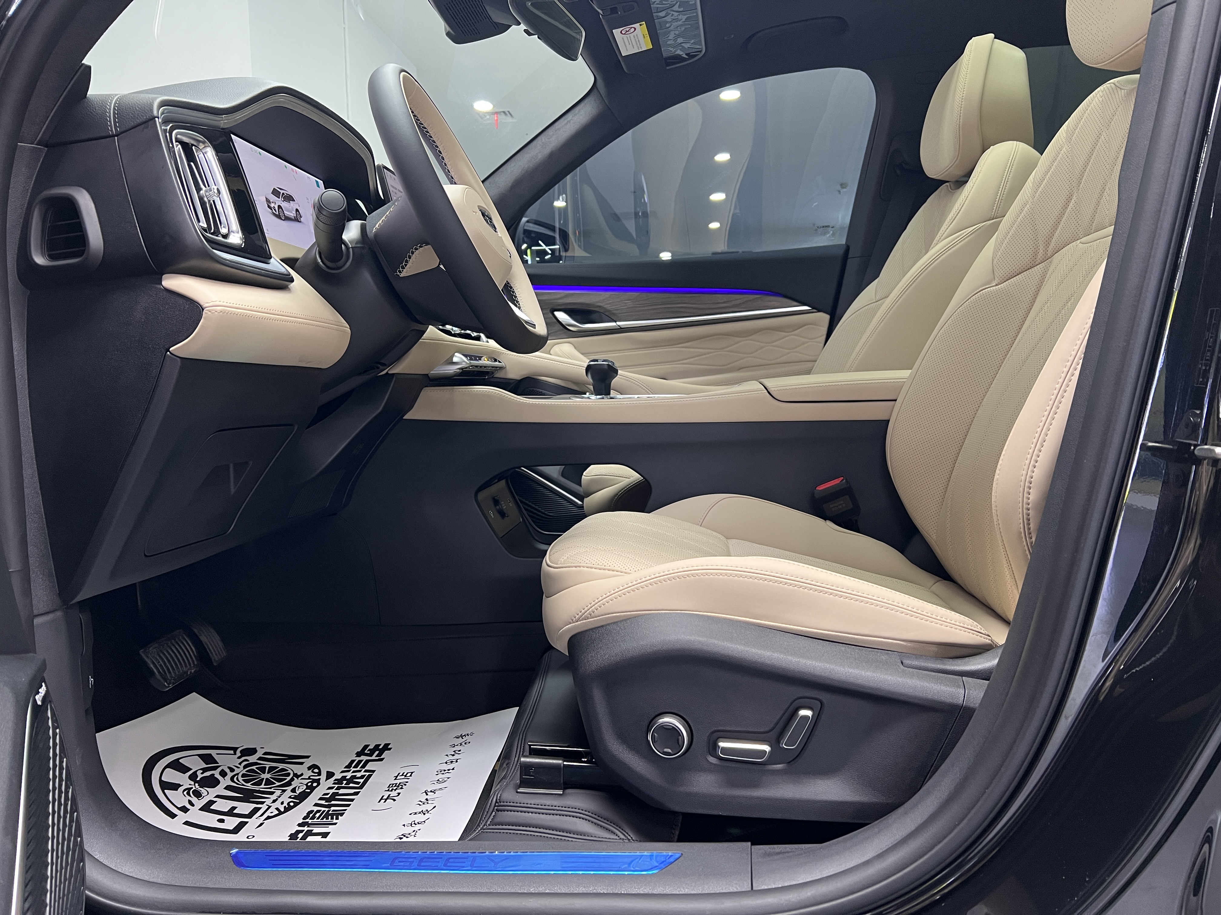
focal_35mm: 26
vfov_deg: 53.1
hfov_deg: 67.3
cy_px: 458
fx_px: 917
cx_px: 610
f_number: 1.5
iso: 160
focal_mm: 5.7
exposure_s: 1/50
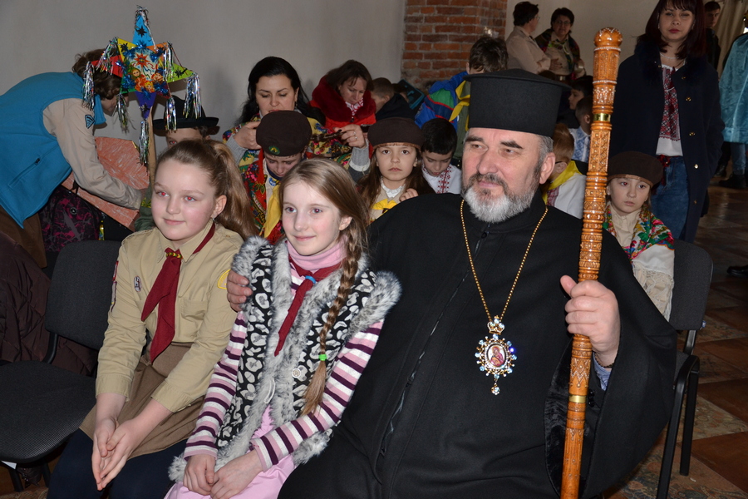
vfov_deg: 35.5
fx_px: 779
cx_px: 374
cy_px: 250
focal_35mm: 38
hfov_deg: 51.3
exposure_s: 1/60
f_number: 4
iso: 400
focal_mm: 25
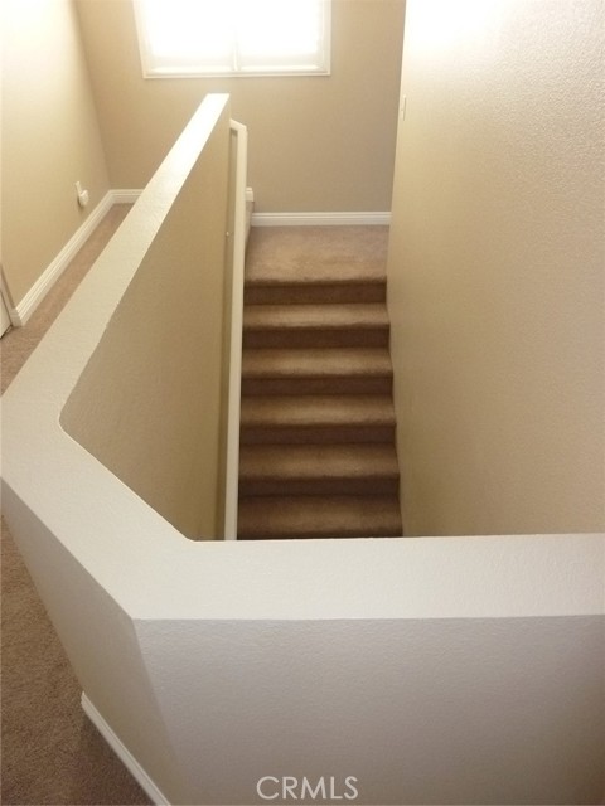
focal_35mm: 25
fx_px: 583
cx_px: 302
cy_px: 403
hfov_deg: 54.9
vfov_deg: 69.4
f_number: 3.3
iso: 320
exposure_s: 1/30
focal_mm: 4.5
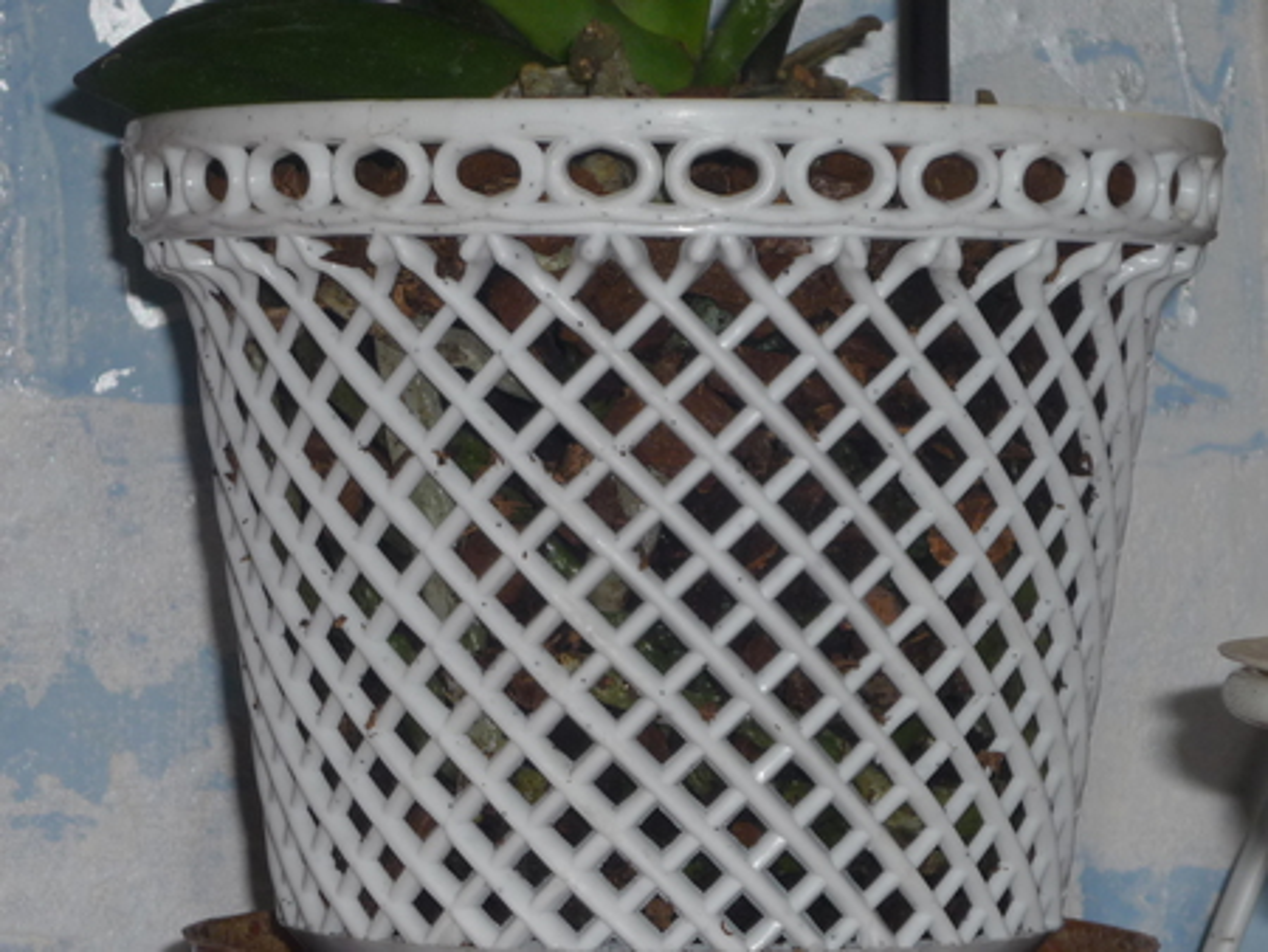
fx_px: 5864
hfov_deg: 12.3
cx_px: 634
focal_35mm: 160
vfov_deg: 9.3
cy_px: 476
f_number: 5.1
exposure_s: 1/60
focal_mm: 16.5
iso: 100
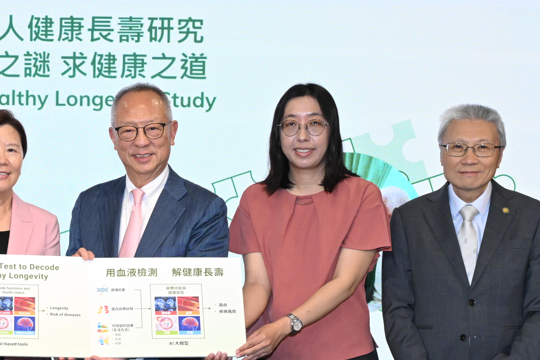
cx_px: 50
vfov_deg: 14.6
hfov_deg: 21.3
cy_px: 272
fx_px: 1403
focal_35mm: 94
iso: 2000
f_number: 6.3
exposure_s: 1/200
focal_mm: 30.5
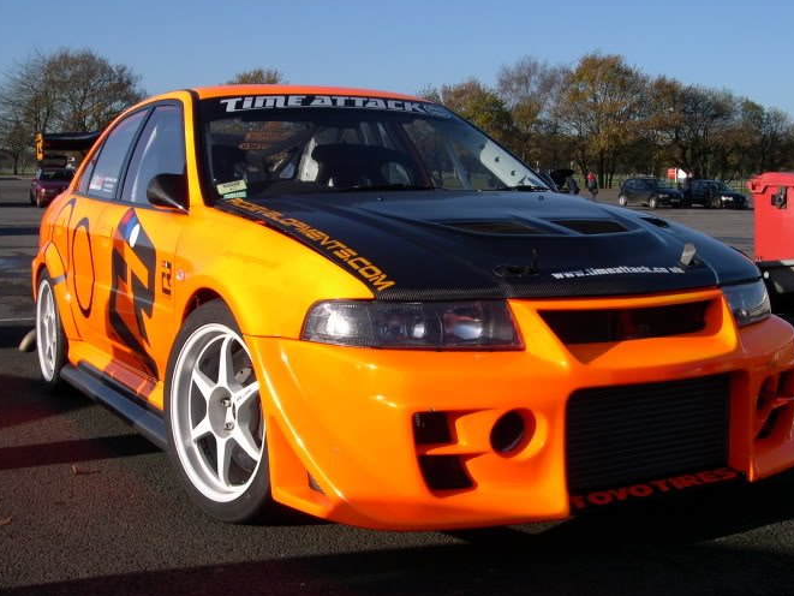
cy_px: 328
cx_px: 416
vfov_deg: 31.5
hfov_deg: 41.2
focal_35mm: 46
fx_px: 1055
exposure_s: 1/204
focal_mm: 8
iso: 100
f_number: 7.6
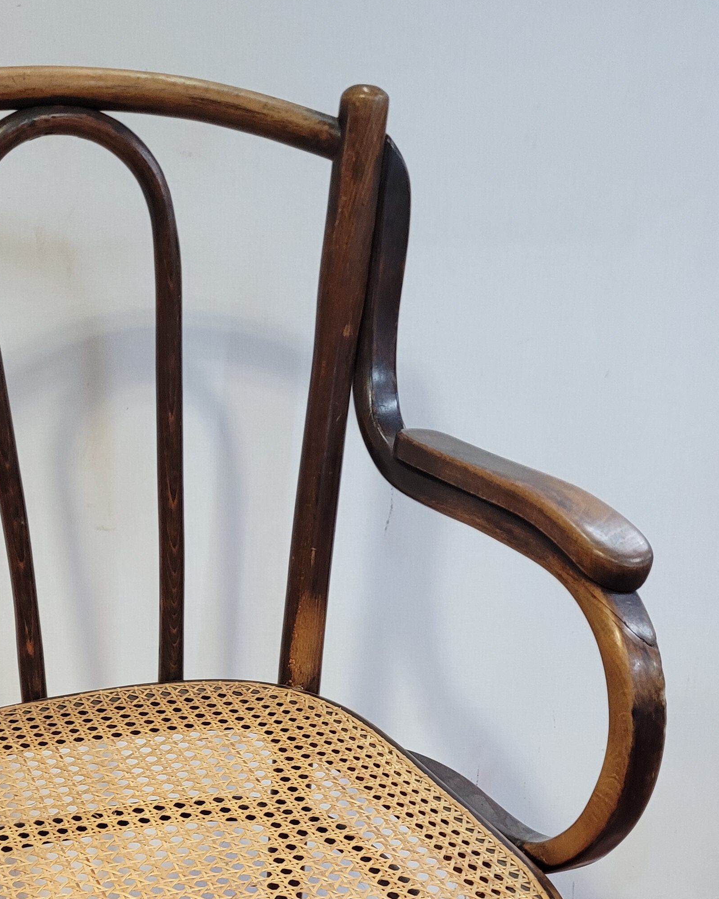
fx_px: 1356
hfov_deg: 29.1
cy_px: 818
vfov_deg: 34.5
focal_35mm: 51
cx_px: 163
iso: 400
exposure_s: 1/50
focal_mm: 5.4
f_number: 1.8
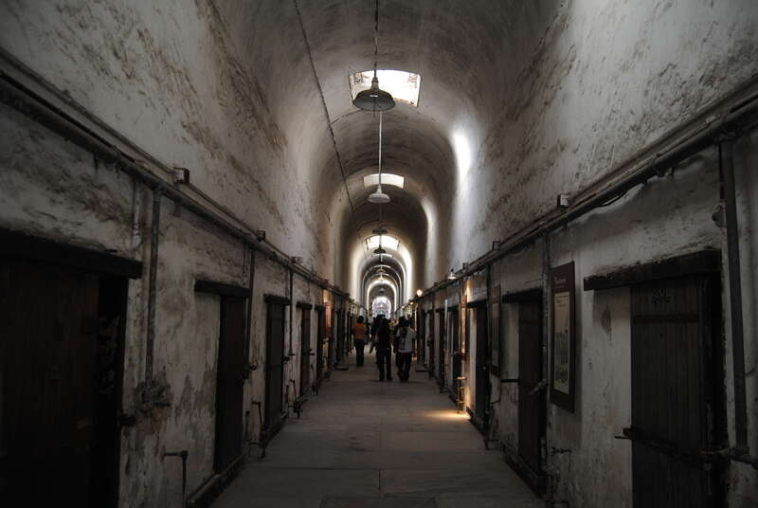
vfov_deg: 48.1
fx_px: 569
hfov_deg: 67.3
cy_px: 254
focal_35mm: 27
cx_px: 379
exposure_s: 1/25
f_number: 4
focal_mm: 18
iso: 200
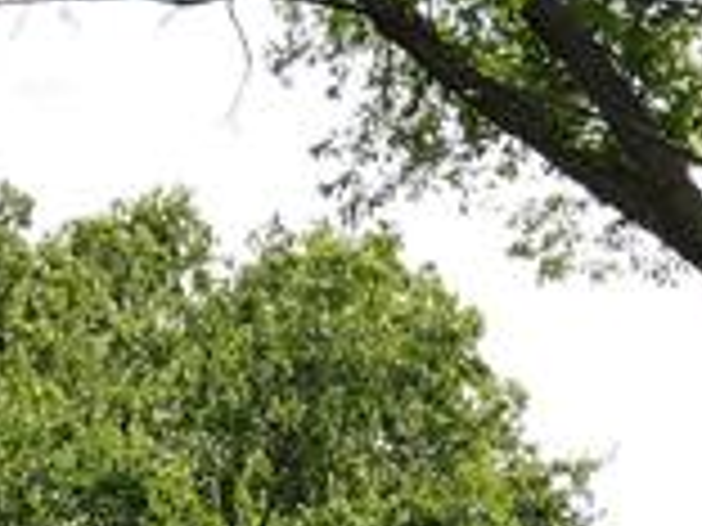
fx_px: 3204
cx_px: 405
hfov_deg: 12.5
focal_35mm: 158
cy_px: 1191
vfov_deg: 8.7
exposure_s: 1/400
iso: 100
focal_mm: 4.5
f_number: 2.8
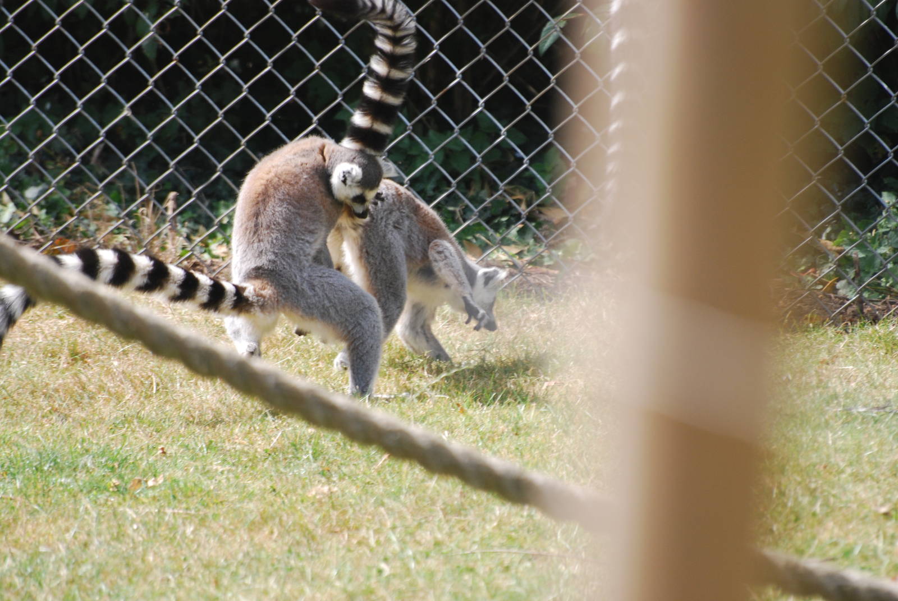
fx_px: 11238
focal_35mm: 450
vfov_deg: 3.1
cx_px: 449
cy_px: 300
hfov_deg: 4.6
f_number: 5.6
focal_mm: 300
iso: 360
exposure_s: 1/500
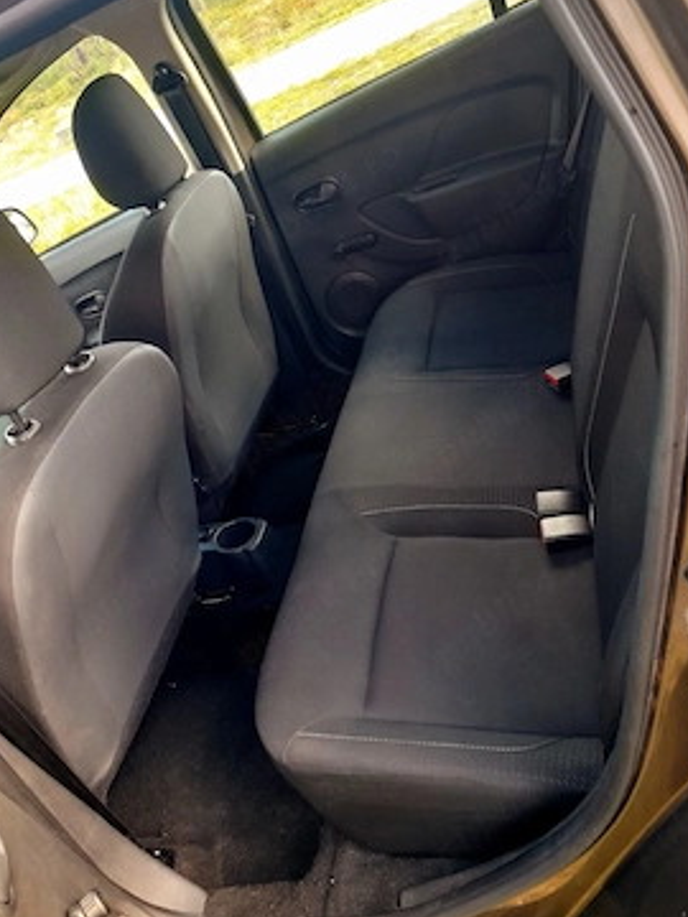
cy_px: 436
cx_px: 369
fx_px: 795
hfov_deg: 46.8
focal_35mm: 30
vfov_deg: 59.9
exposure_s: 1/50
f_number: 1.8
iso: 160
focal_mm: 4
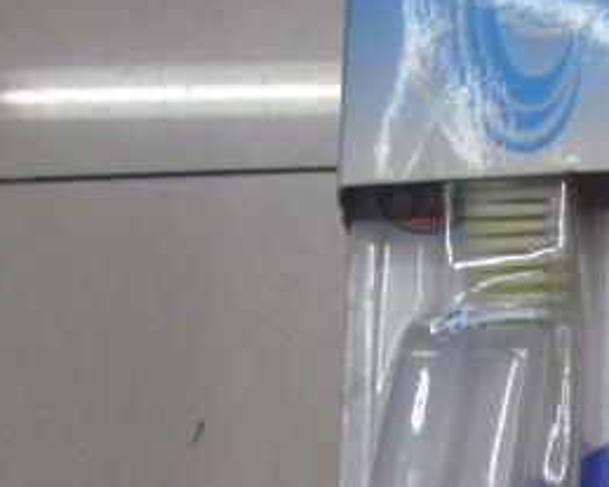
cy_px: 668
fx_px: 2504
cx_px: 618
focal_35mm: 139
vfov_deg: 10.8
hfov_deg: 13.7
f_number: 3.5
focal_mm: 6
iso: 200
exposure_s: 1/30
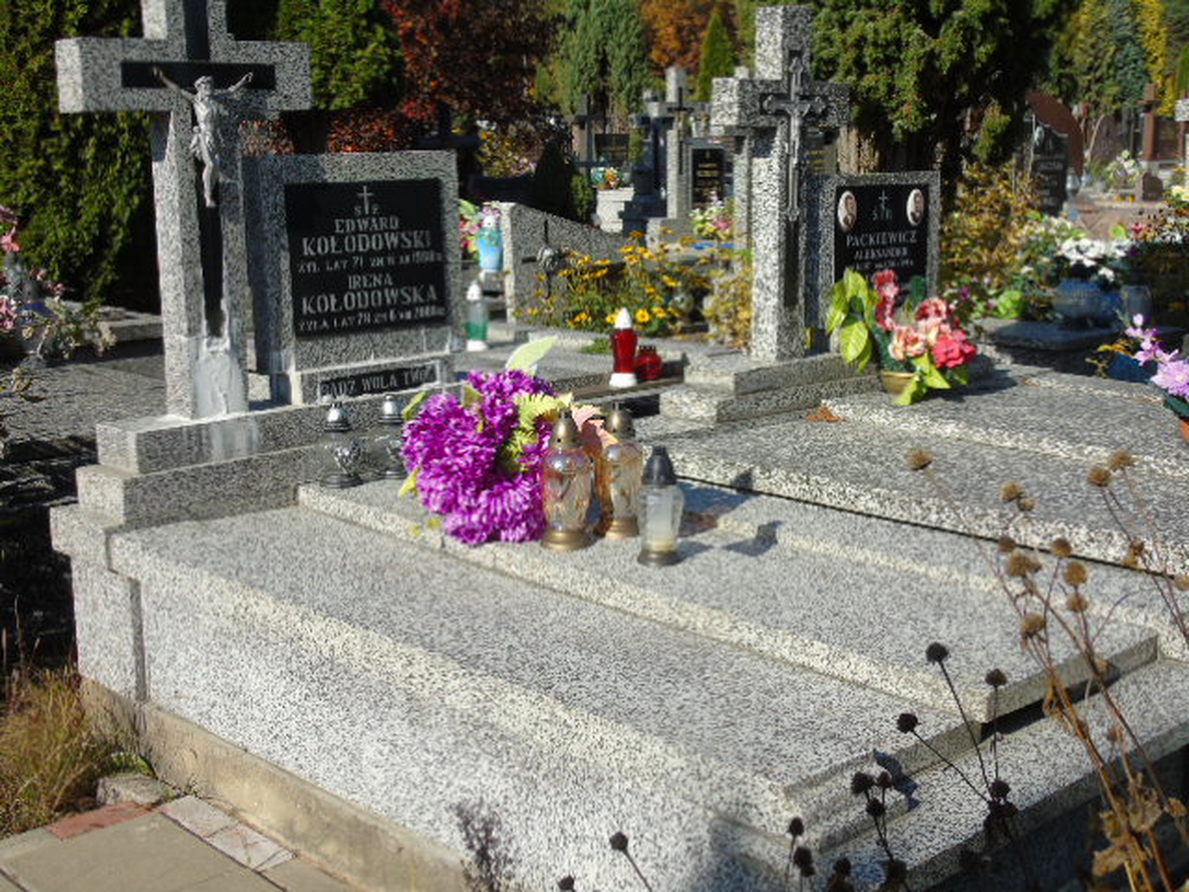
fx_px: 1580
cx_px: 594
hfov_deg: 41.2
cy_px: 446
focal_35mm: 46
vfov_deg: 31.5
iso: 80
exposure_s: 1/640
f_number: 4.1
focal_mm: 8.2
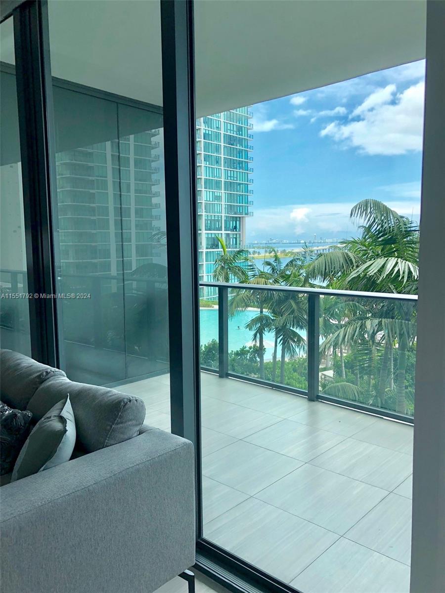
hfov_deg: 49.7
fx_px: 480
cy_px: 296
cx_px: 222
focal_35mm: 28
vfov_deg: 63.4
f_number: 1.8
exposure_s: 1/517
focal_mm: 4
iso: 20
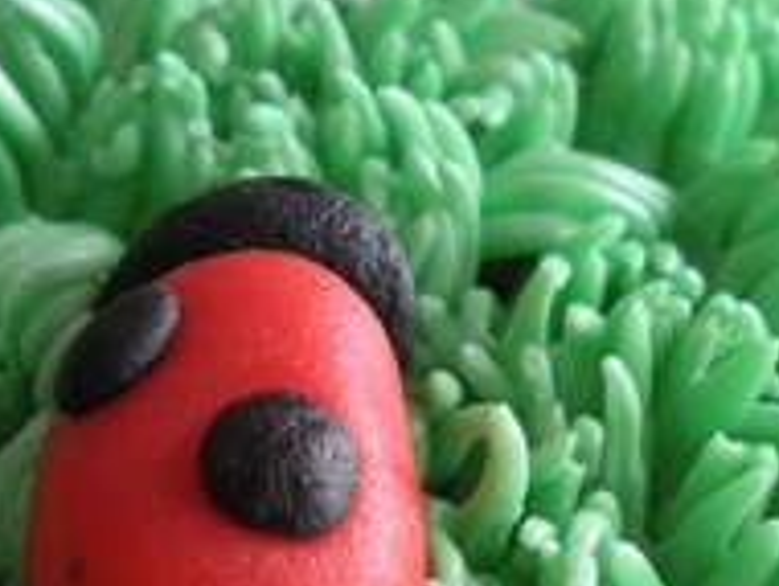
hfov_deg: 21.6
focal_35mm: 89
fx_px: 2005
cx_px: 656
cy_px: 428
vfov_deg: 16.6
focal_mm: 6.3
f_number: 3.5
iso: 370
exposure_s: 1/60
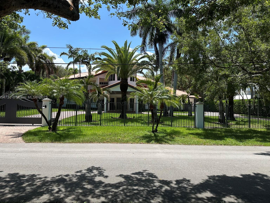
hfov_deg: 69.4
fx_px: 195
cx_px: 132
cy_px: 98
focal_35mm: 25
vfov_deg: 54.9
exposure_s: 1/3356
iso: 80
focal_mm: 6.86
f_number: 1.78
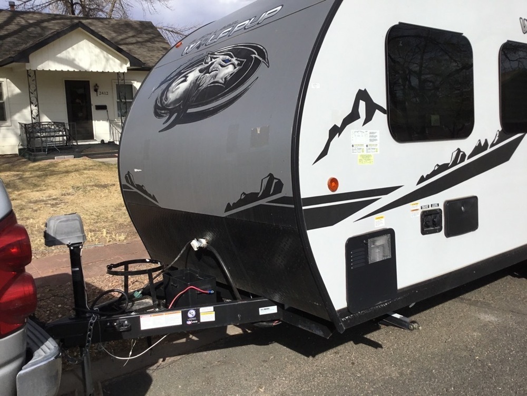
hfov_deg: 58.4
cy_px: 198
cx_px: 264
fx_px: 472
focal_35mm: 31
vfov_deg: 45.4
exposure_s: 1/2146
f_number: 2.4
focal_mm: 3.3
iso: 25
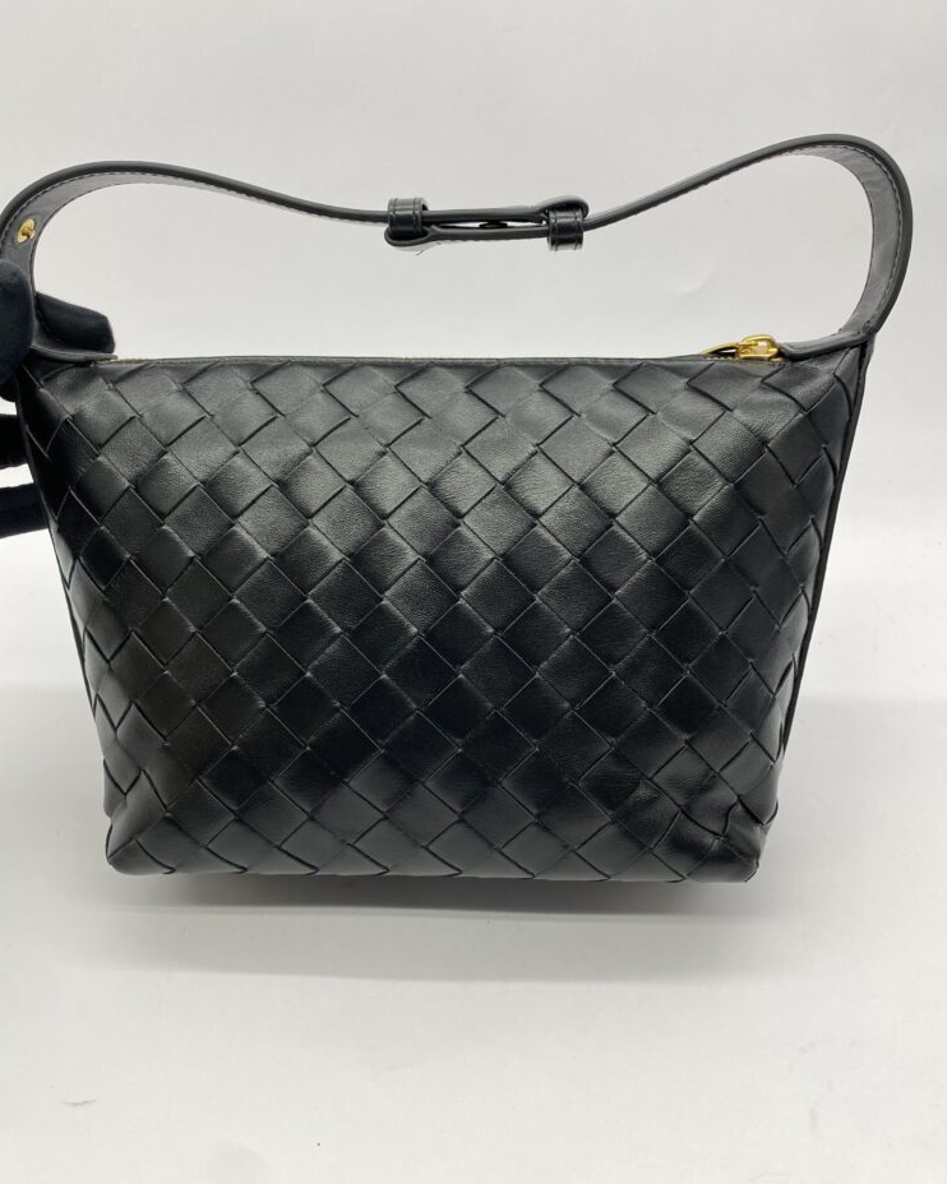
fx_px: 981
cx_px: 463
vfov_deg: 62.2
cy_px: 575
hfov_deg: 51.5
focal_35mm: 28
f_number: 1.8
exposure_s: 1/100
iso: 32
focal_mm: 4.25
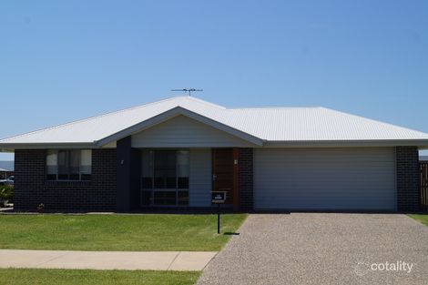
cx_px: 214
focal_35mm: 42
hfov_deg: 46.4
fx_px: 499
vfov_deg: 31.9
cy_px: 142
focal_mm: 28
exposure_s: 1/250
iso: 100
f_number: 11
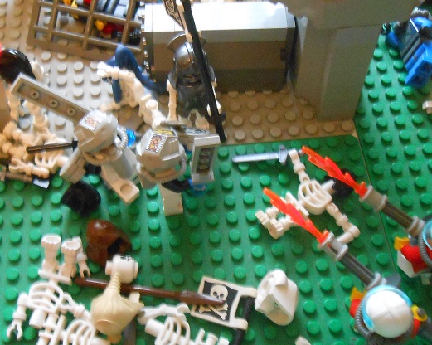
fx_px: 575
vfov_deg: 33.4
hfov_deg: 41.1
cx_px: 196
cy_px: 180
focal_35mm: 45
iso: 800
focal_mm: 5.3
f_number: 3.8
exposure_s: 1/5
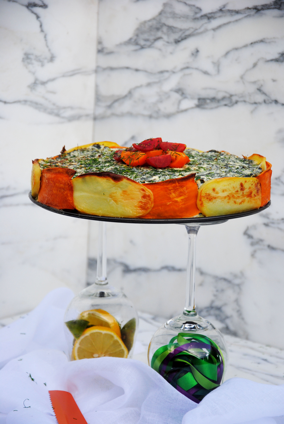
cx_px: 142
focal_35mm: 135
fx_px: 1593
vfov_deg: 15.2
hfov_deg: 10.2
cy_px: 212
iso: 200
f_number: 5.6
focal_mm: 90
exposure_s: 1/200
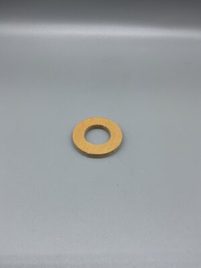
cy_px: 134
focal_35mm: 29
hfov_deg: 48.2
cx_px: 100
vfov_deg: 61.7
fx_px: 225
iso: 16
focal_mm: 3
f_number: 1.8
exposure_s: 1/422
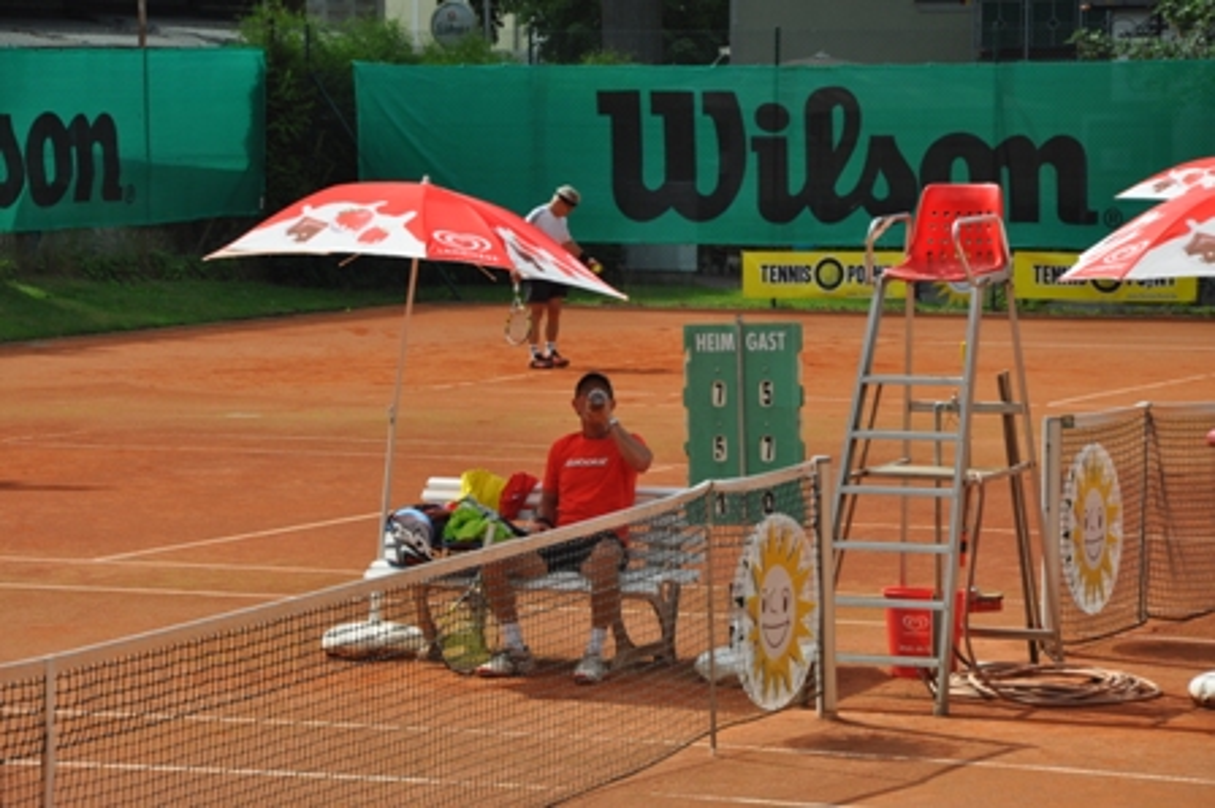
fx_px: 5312
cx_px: 608
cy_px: 404
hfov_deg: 13.0
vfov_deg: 8.7
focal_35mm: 158
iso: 200
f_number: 10
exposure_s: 1/400
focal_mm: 105
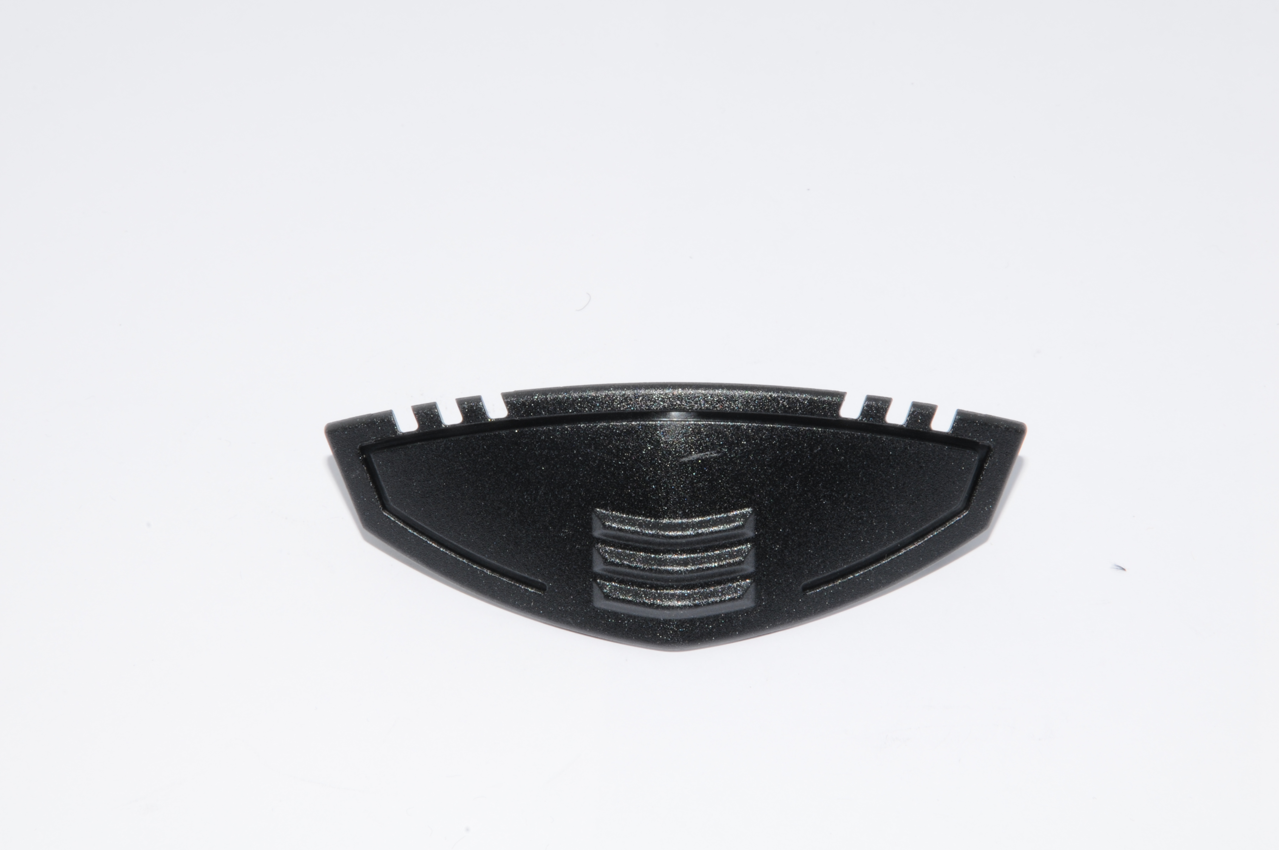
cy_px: 425
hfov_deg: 18.9
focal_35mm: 108
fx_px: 3832
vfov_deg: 12.6
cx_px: 640
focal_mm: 72
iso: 200
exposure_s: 1/60
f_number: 29
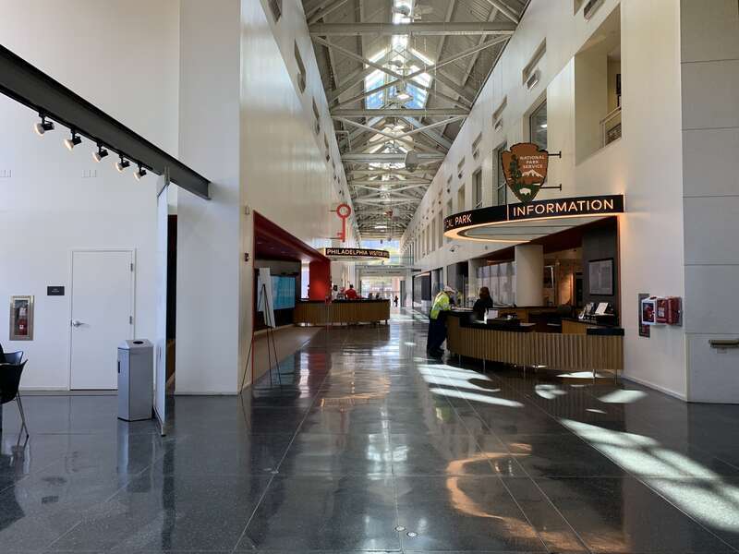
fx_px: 555
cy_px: 277
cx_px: 370
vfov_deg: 53.1
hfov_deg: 67.3
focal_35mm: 26
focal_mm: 4.25
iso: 50
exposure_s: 1/121
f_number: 1.8
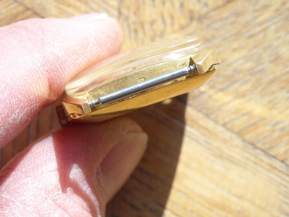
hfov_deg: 18.7
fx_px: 877
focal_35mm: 105
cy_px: 108
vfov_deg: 14.1
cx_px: 144
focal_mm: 17.1
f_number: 4.7
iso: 64
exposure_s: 1/168
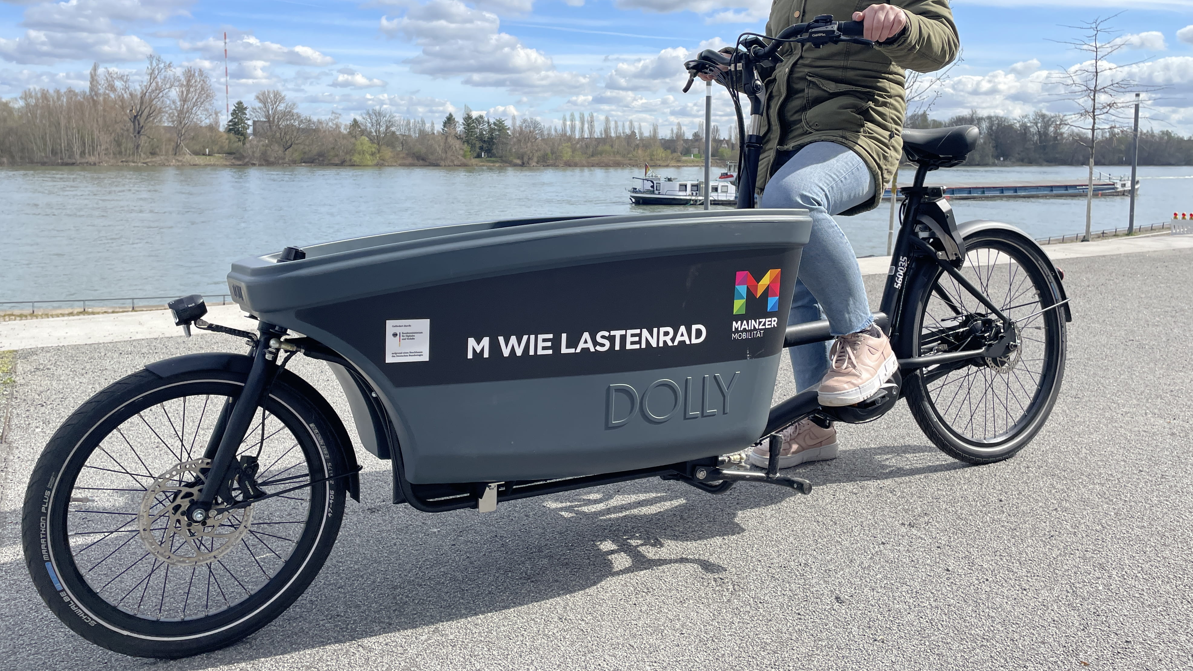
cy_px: 238
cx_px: 610
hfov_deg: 66.1
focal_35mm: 29
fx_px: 917
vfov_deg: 39.8
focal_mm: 4.2
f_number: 1.6
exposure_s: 1/3610
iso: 32
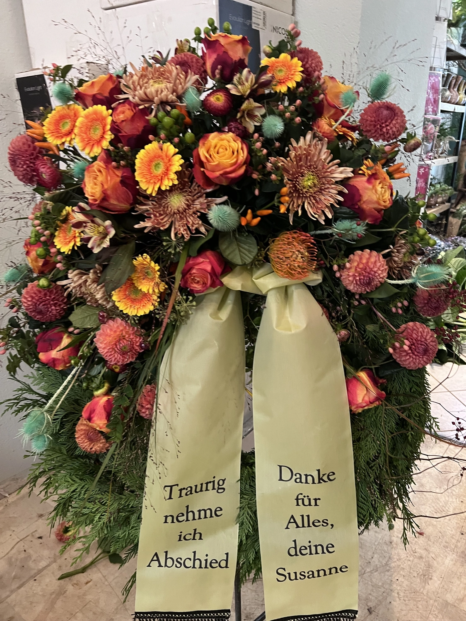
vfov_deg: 67.3
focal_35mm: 26
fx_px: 467
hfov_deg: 53.1
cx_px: 233
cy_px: 310
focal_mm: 5.7
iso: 400
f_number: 1.5
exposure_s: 1/33
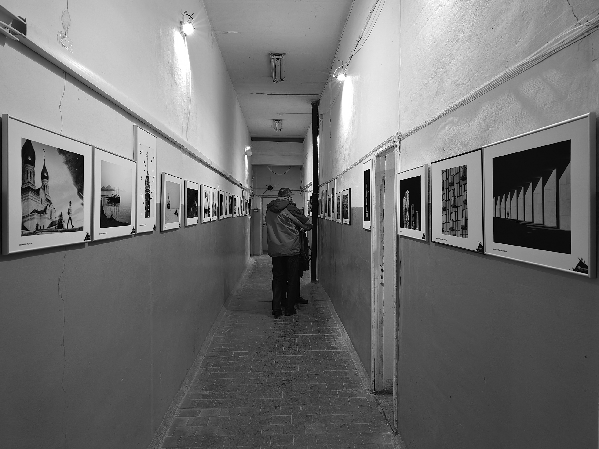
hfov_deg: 65.3
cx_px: 300
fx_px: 467
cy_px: 224
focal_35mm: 27
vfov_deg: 51.4
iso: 160
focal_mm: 6.35
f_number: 2
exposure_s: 1/100
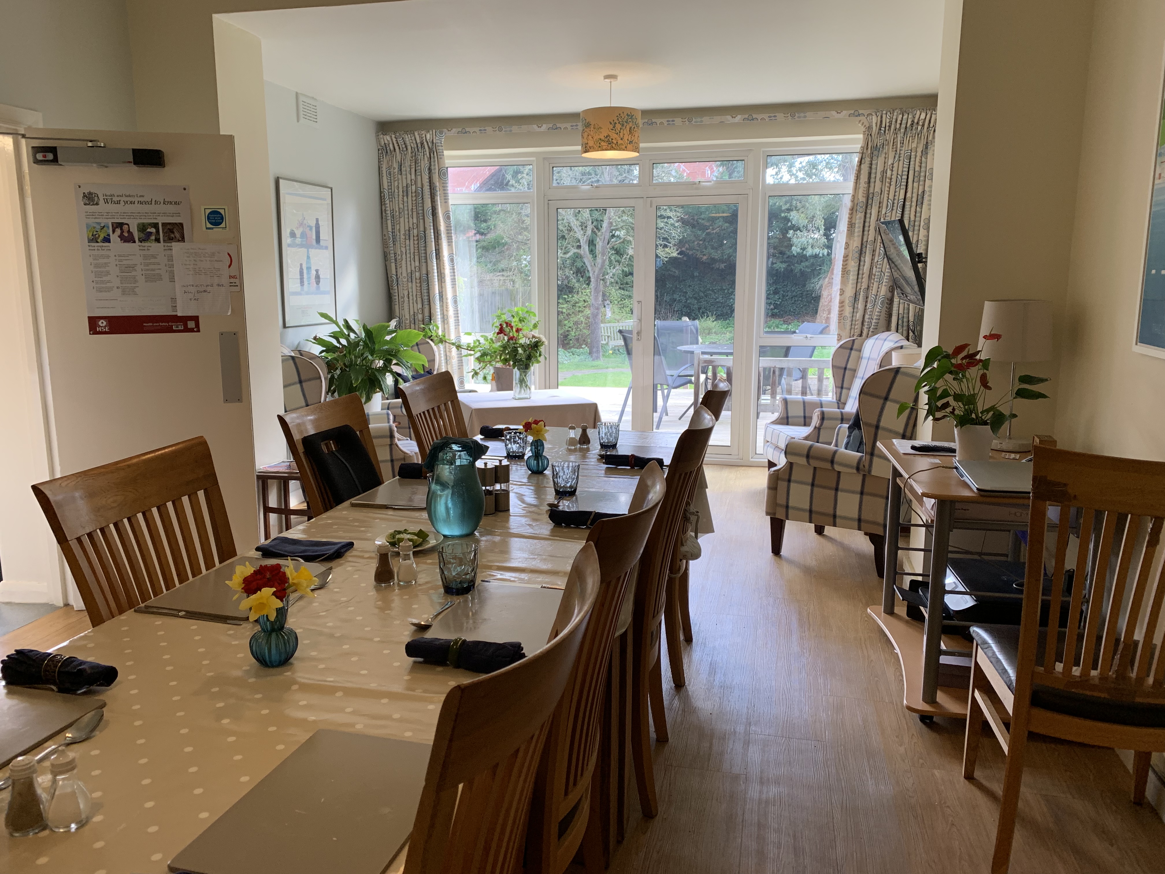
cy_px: 437
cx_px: 582
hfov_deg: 67.3
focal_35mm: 26
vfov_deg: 53.1
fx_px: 875
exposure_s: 1/100
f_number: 1.8
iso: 80
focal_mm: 4.25
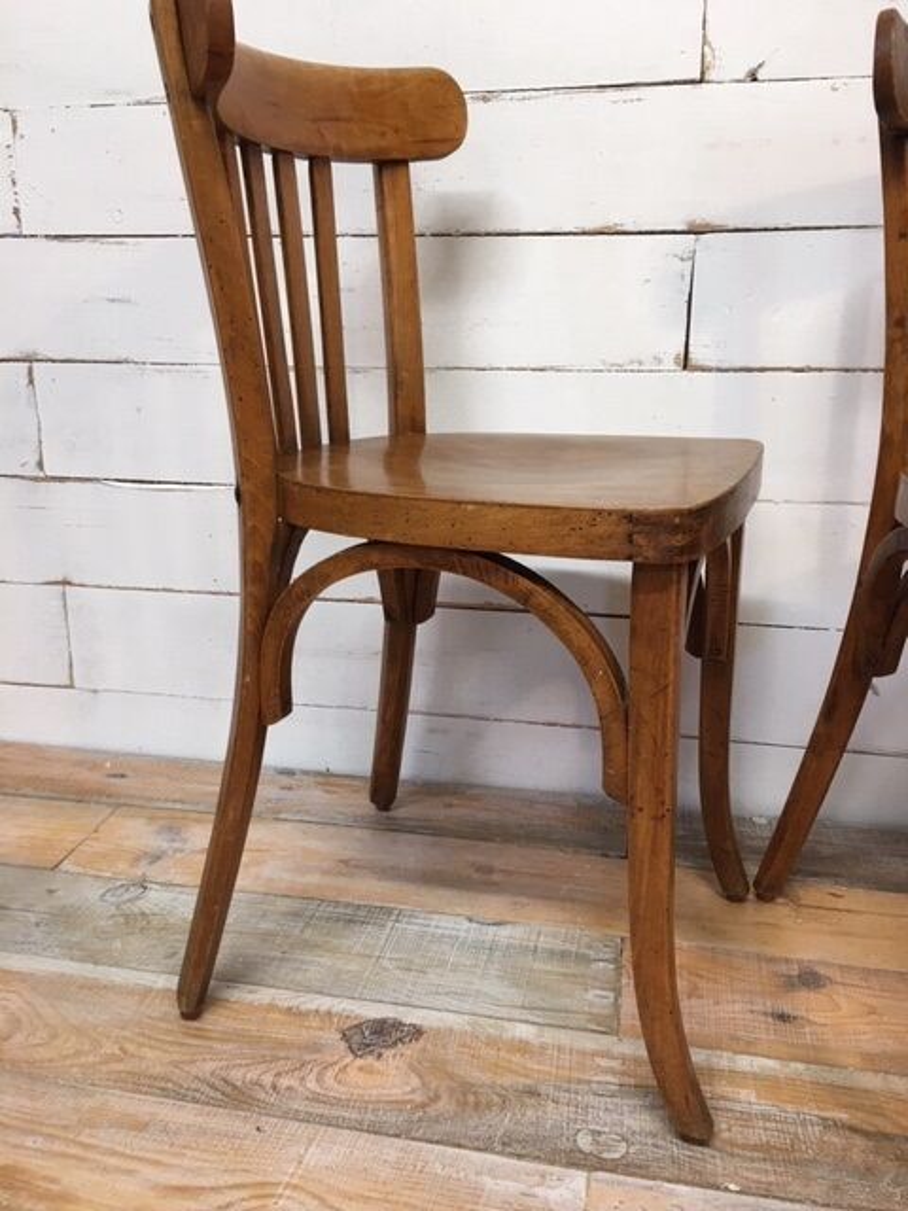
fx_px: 1014
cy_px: 606
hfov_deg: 48.2
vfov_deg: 61.7
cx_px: 454
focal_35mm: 29
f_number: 2.2
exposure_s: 1/17
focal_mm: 4.15
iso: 40
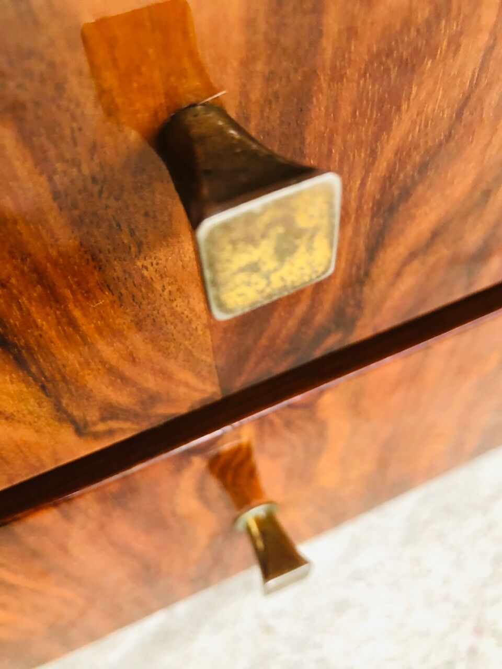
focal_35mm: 28
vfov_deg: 63.4
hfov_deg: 49.7
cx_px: 251
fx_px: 541
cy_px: 334
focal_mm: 3.99
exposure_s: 1/14
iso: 100
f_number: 1.8
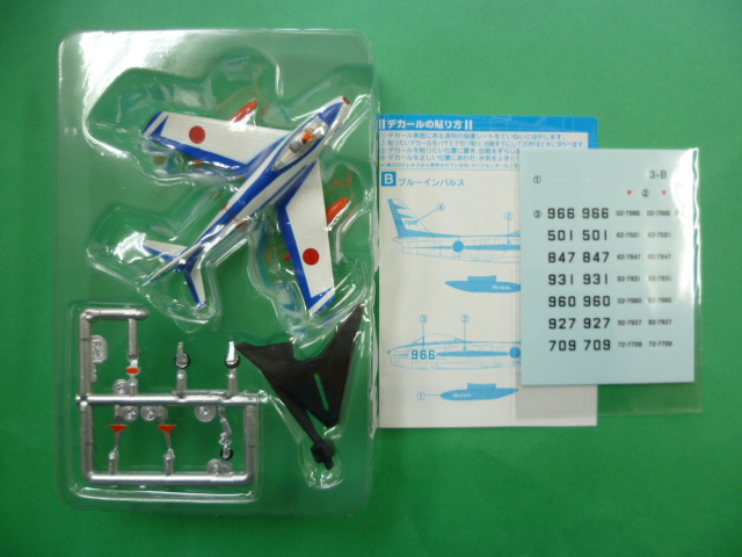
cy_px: 278
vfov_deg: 49.7
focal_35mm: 28
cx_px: 371
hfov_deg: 63.4
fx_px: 600
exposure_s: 1/30
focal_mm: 5
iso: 100
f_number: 2.8
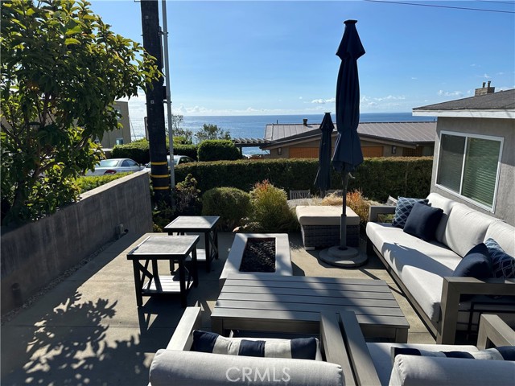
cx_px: 258
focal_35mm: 24
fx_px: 357
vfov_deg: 56.8
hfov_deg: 71.6
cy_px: 193
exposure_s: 1/7042
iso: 80
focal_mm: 6.86
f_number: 1.78
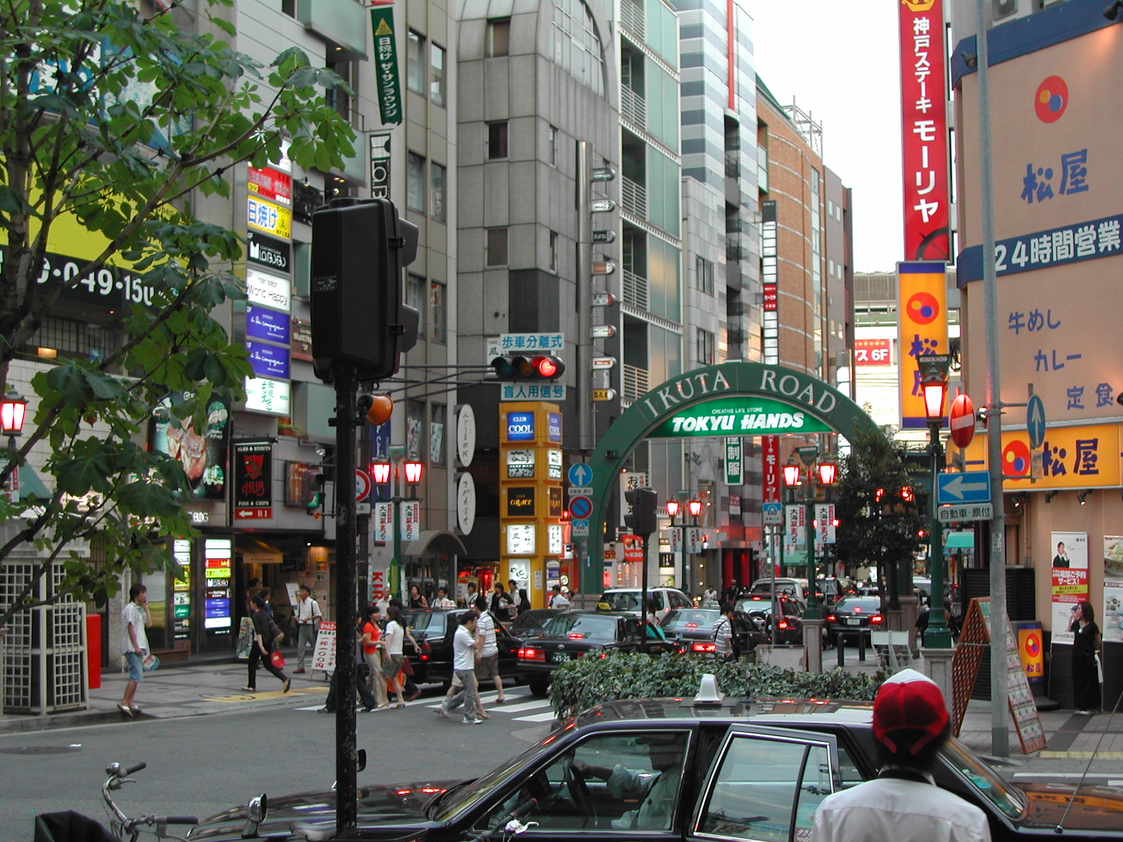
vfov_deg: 28.0
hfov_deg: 36.8
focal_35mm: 52
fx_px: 1687
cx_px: 562
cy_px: 421
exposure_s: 1/73.9
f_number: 3.2
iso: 100
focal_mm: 11.1
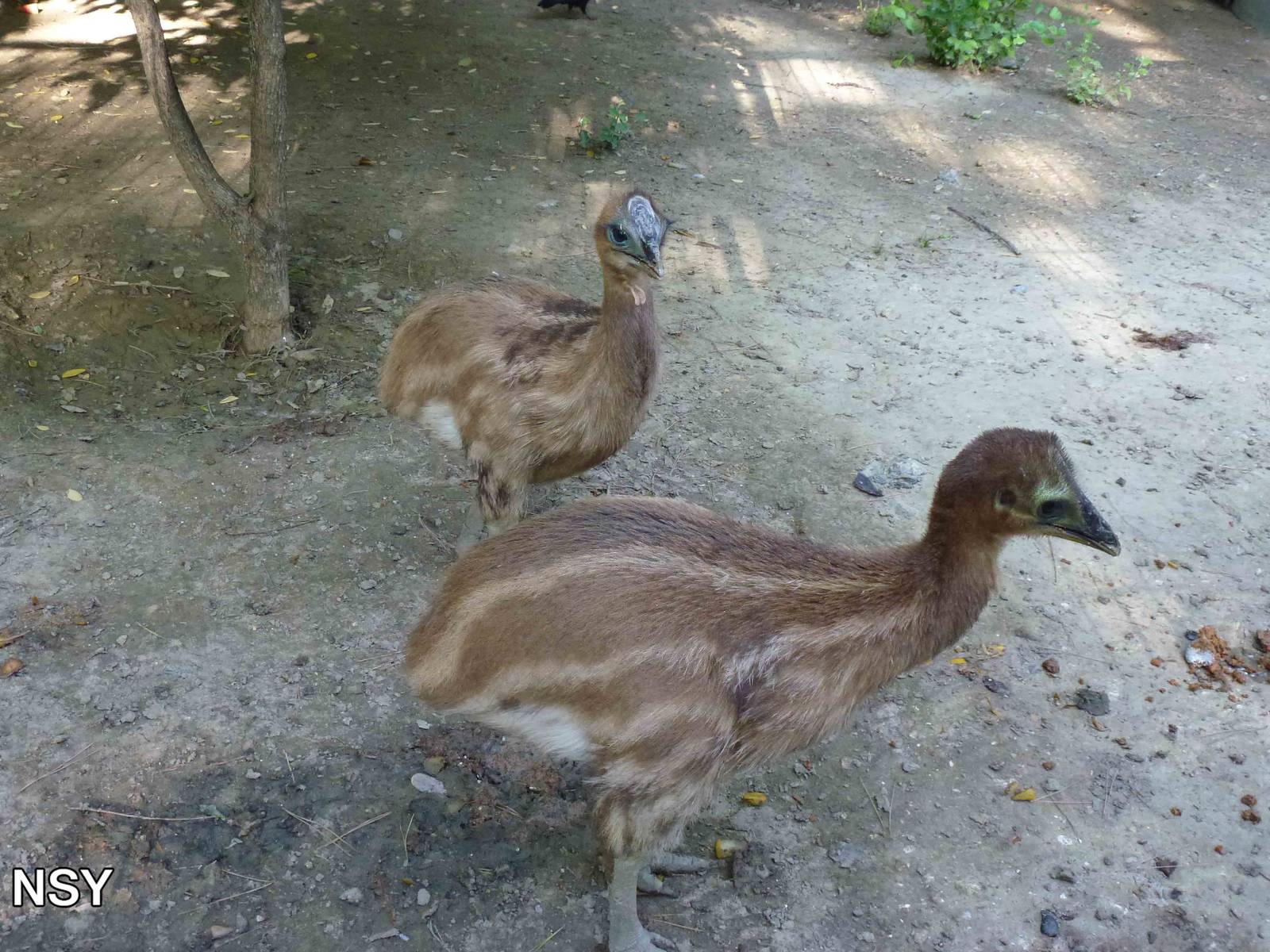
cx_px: 635
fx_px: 1211
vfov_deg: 42.9
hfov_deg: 55.4
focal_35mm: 33
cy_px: 476
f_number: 3.6
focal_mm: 5.9
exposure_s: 1/60
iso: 250
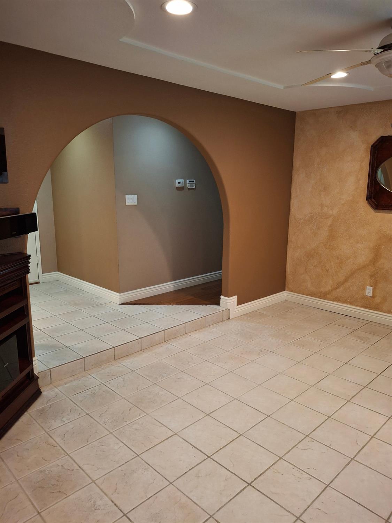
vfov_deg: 69.4
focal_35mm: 25
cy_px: 262
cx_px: 196
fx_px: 377
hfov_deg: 54.9
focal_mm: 4.69
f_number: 1.8
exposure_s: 1/60
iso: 250
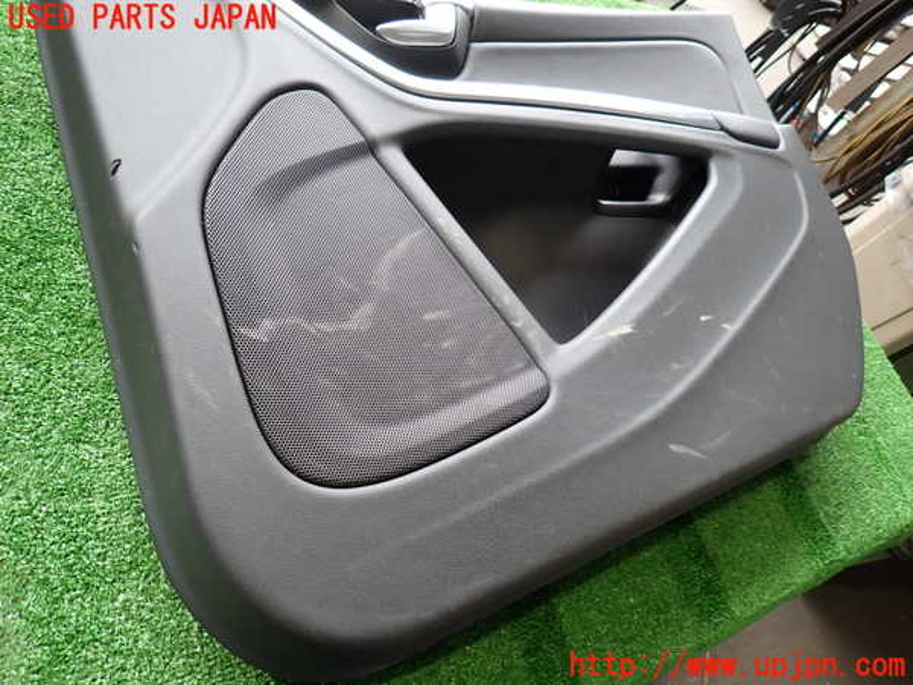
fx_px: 659
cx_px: 456
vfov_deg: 54.9
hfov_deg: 69.4
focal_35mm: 25
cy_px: 342
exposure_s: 1/60
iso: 200
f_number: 2
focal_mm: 4.5
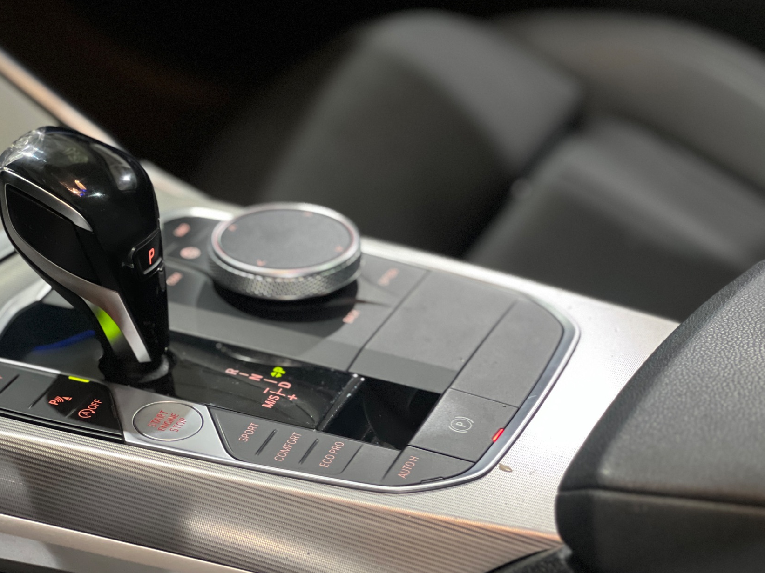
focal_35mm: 90
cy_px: 328
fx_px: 1989
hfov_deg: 21.8
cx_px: 341
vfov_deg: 16.4
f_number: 2.8
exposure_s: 1/14
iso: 500
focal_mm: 9
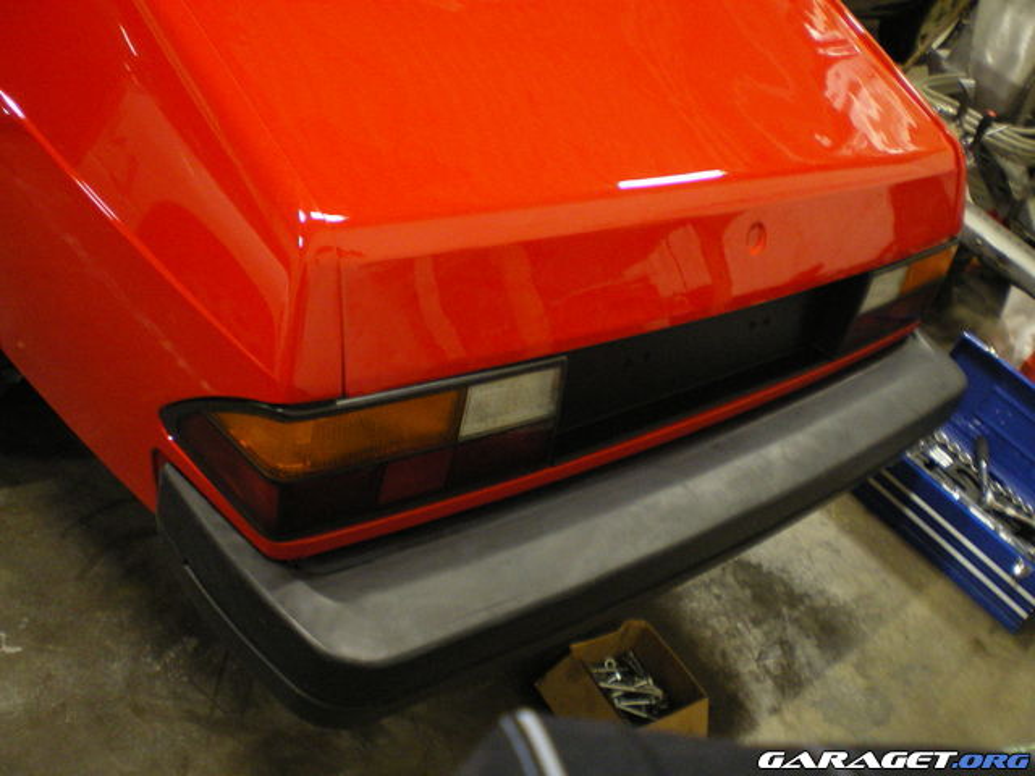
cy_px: 388
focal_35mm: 38
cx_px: 518
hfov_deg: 49.0
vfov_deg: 37.7
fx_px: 1136
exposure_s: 1/10
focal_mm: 6.3
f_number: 3.1
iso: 400
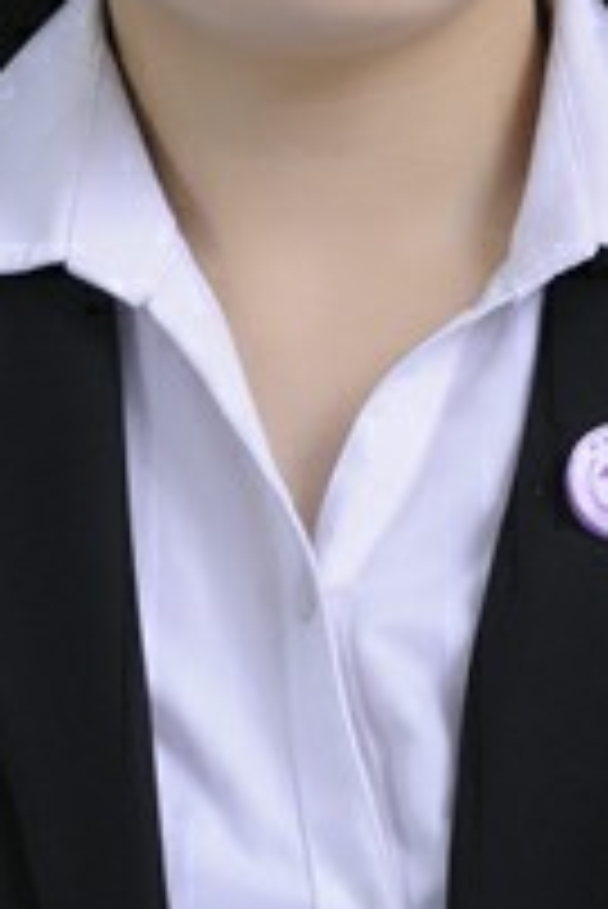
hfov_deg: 4.8
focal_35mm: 284
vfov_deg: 7.2
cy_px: -38
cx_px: 329
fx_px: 7185
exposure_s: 1/125
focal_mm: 85
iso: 160
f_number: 5.6
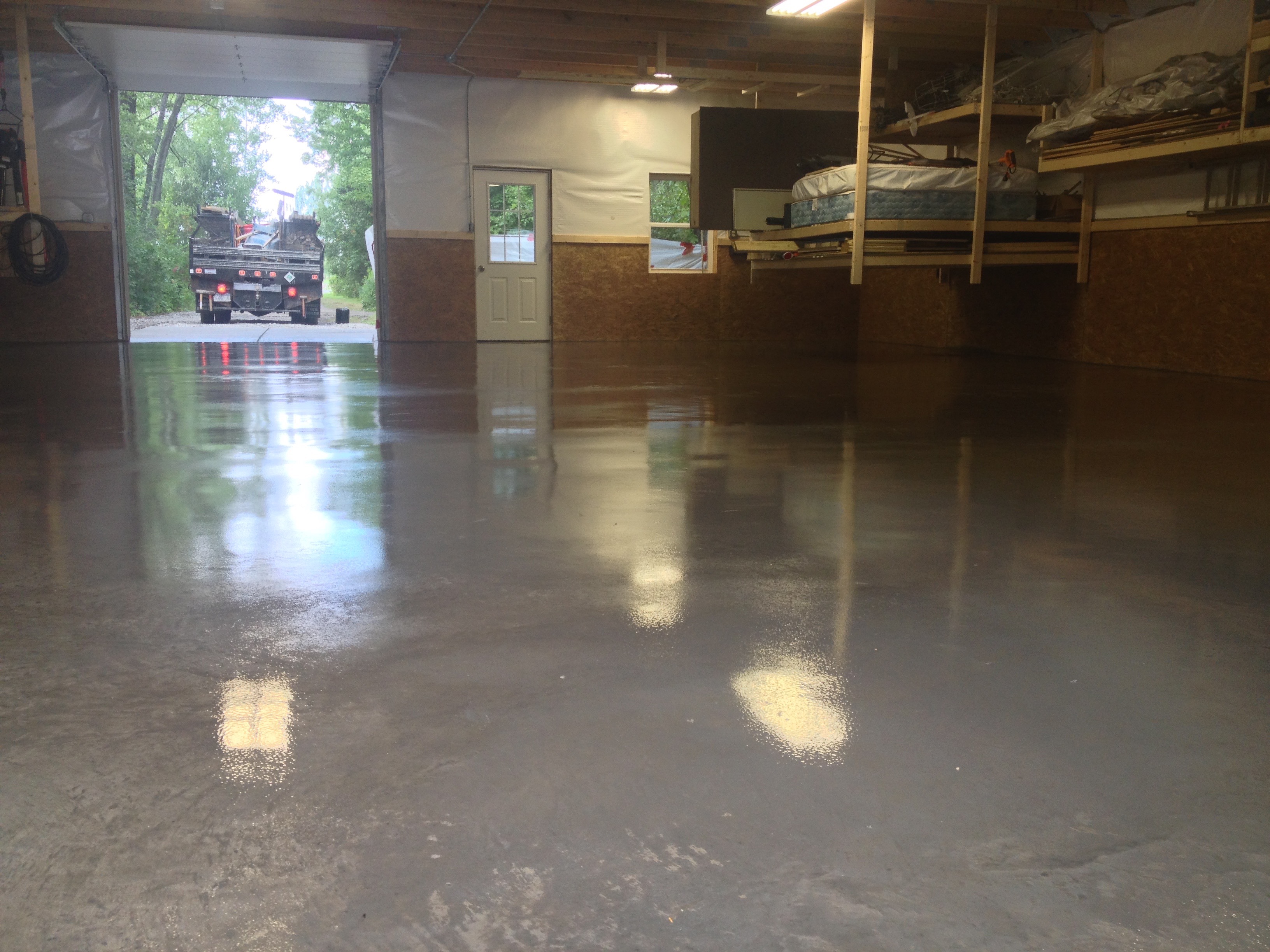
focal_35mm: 35
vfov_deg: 40.7
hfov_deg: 52.6
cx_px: 635
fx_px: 1284
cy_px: 476
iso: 64
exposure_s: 1/60
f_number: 2.4
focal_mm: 4.28
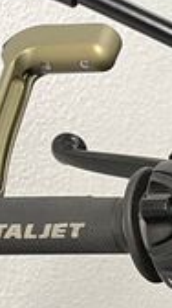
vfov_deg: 18.3
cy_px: 412
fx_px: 879
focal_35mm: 108
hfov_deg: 8.7
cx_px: 553
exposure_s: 1/50
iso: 200
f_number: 1.6
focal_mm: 5.1
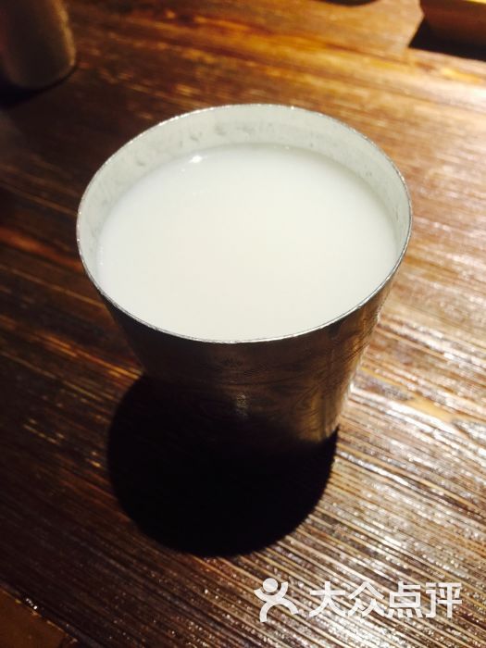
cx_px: 243
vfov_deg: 61.7
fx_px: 543
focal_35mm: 29
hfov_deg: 48.2
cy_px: 324
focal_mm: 4.15
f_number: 2.2
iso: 80
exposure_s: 1/17
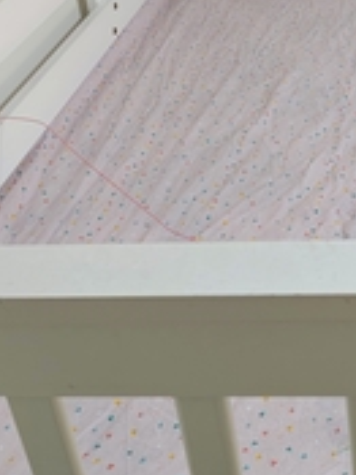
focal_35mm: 60
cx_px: 374
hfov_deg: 23.2
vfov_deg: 31.3
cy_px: 91
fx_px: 824
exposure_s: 1/100
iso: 675
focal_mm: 6.57
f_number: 1.6
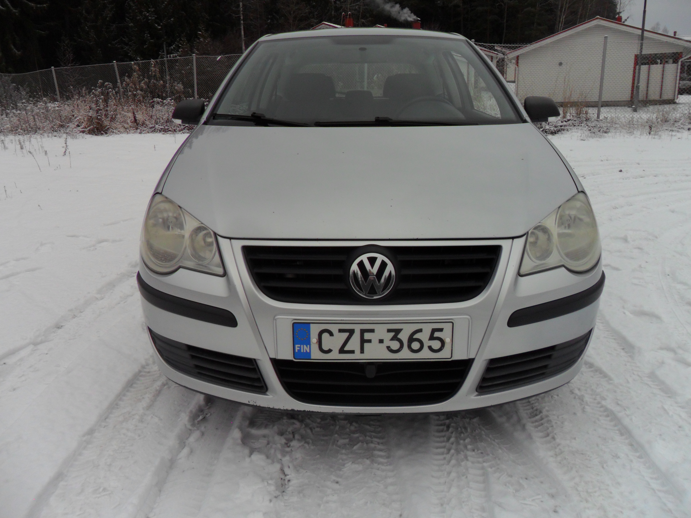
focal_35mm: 27
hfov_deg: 65.3
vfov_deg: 51.4
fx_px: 539
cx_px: 346
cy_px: 259
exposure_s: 1/350
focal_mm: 4.9
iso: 80
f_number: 3.5
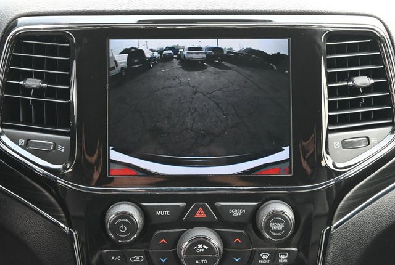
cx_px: 198
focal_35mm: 75
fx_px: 825
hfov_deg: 26.9
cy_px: 132
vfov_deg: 18.3
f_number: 6.3
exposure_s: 1/125
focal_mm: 50
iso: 3200
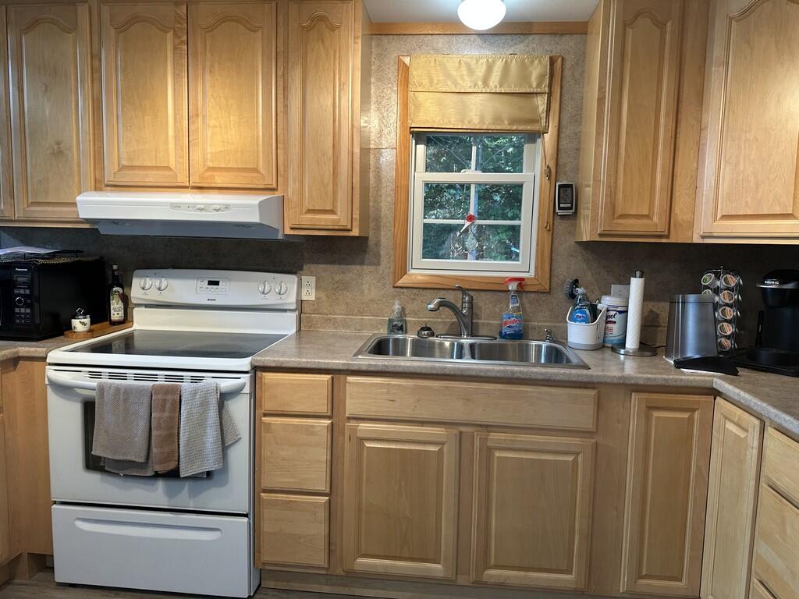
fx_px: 554
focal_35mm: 24
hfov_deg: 71.6
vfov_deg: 56.8
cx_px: 400
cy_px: 300
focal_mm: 6.86
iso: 125
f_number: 1.78
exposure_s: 1/120
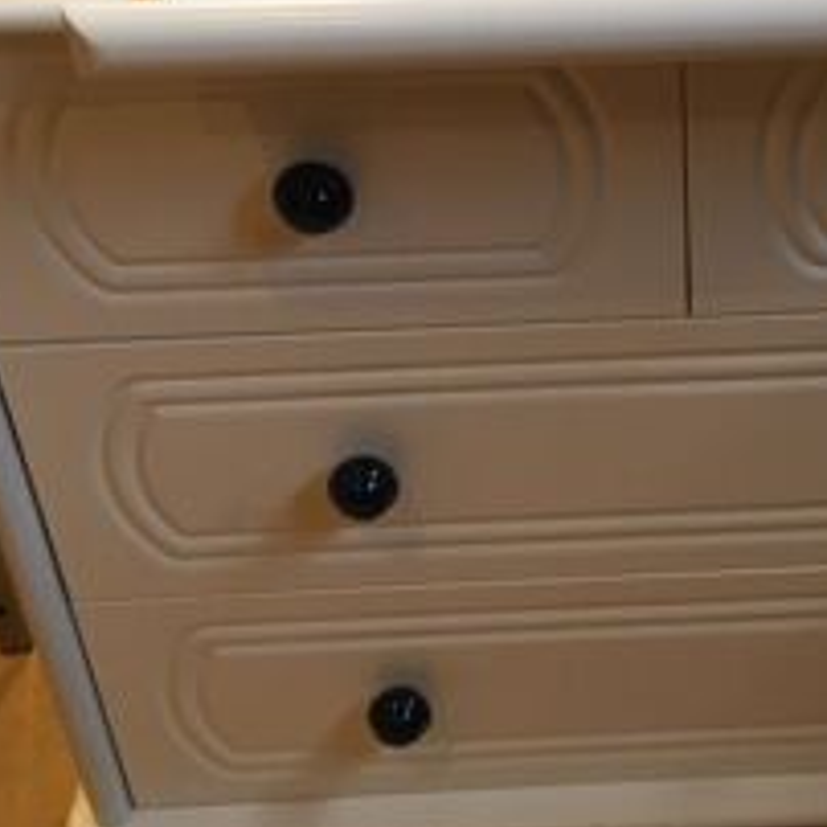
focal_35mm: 61
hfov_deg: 27.5
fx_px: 1649
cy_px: 282
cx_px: 688
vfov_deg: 28.0
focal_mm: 4.15
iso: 40
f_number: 2.2
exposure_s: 1/33
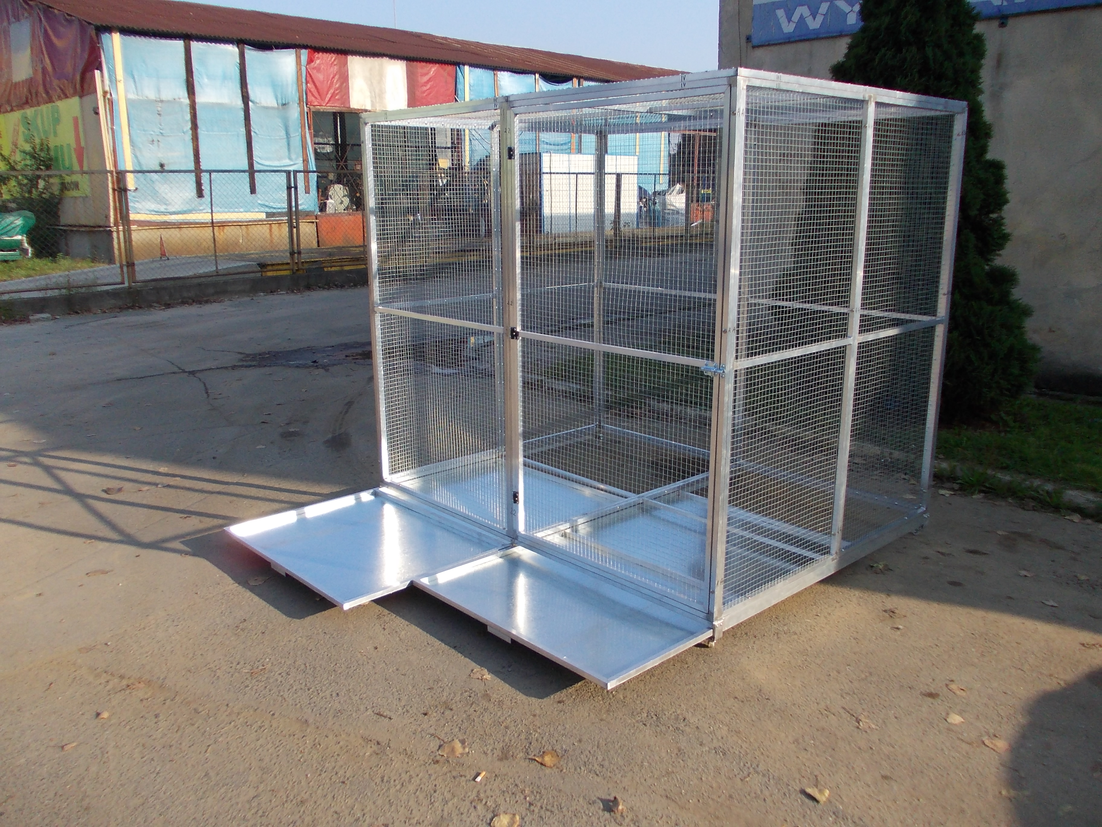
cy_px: 414
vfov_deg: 49.7
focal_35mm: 28
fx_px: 891
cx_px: 551
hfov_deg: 63.4
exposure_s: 1/200
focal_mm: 4
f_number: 5.4
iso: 80
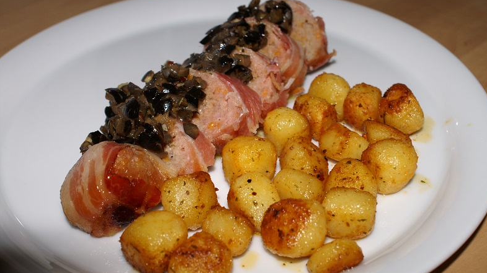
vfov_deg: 24.9
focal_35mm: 48
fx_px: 620
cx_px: 248
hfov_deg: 42.9
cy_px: 118
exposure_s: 1/60
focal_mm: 30
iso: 400
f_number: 6.3
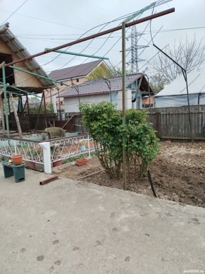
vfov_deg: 67.3
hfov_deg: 53.1
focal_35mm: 26
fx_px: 205
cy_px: 137
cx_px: 102
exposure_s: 1/599
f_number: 1.8
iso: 100
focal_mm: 4.75
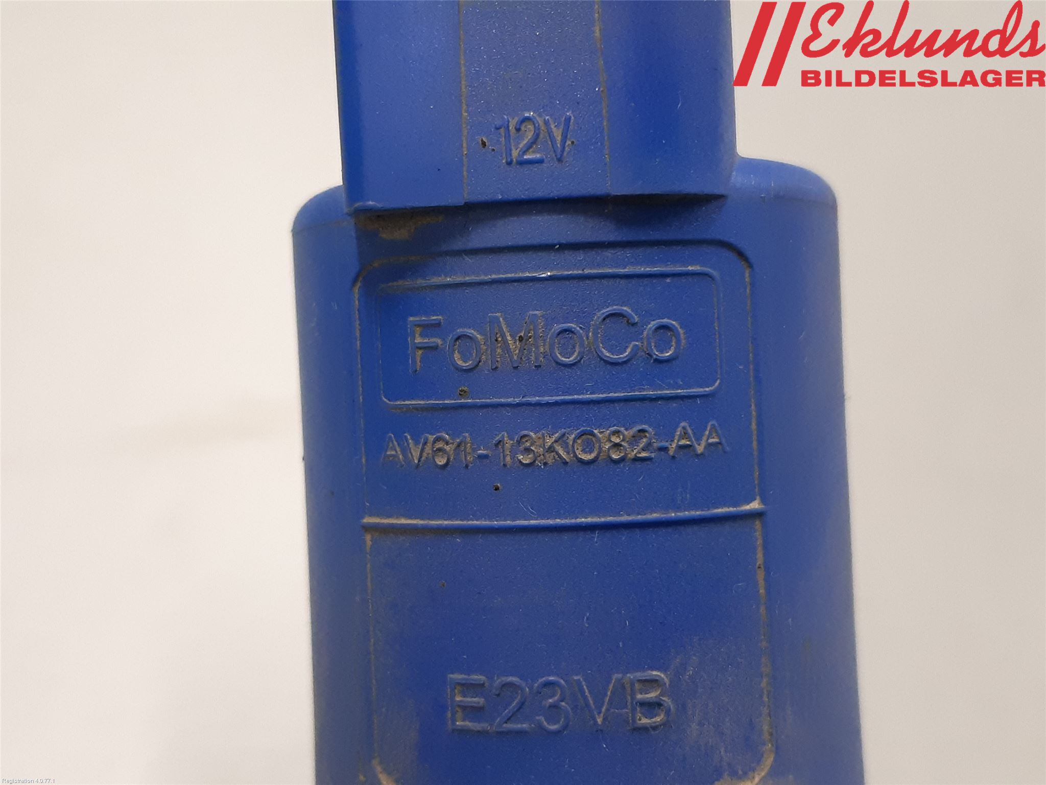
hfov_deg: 67.3
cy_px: 392
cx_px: 523
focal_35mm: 26
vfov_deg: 53.1
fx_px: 786
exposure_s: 1/50
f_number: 1.7
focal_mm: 3.93
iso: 250
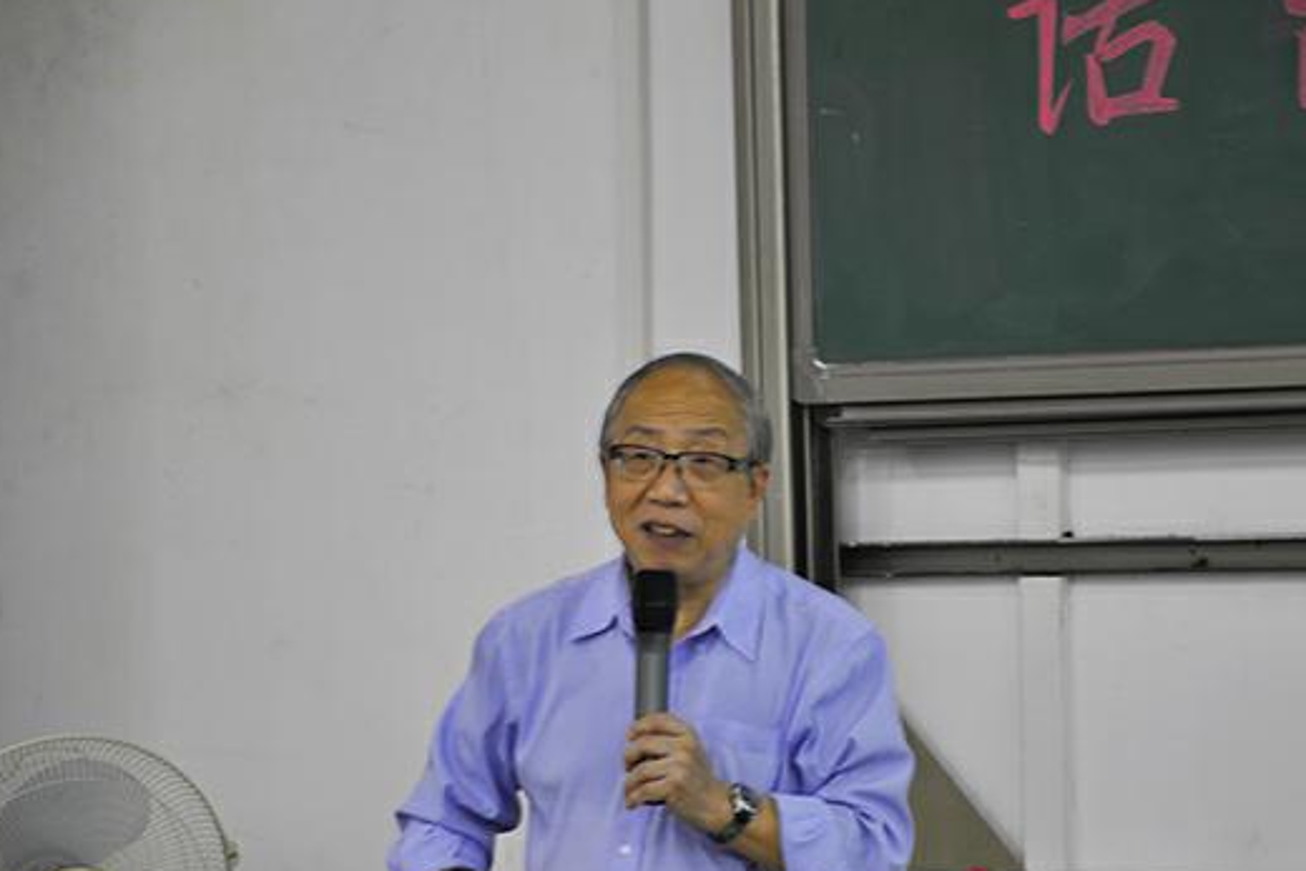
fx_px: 6589
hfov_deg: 11.3
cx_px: 696
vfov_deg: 7.6
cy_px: 479
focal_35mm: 182
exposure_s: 1/5
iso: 200
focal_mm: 105
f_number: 5.6
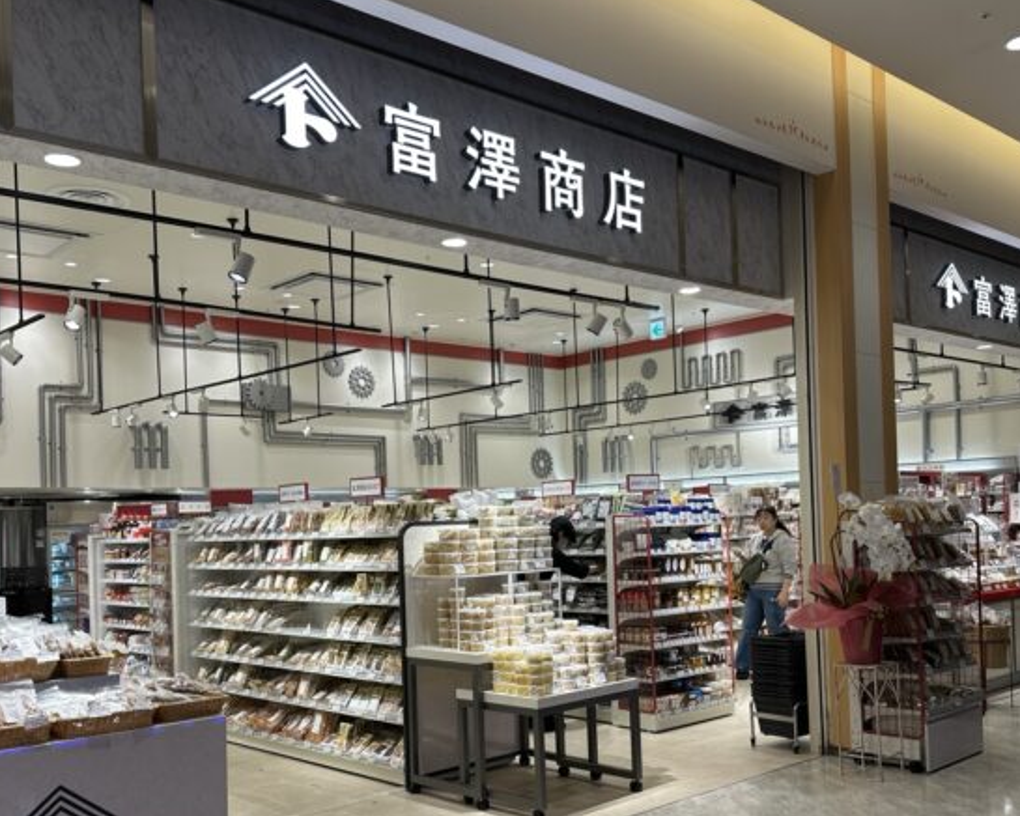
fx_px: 1057
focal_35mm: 35
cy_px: 506
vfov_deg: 42.0
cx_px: 508
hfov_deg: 51.5
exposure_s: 1/165
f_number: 1.78
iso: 64
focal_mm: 6.86
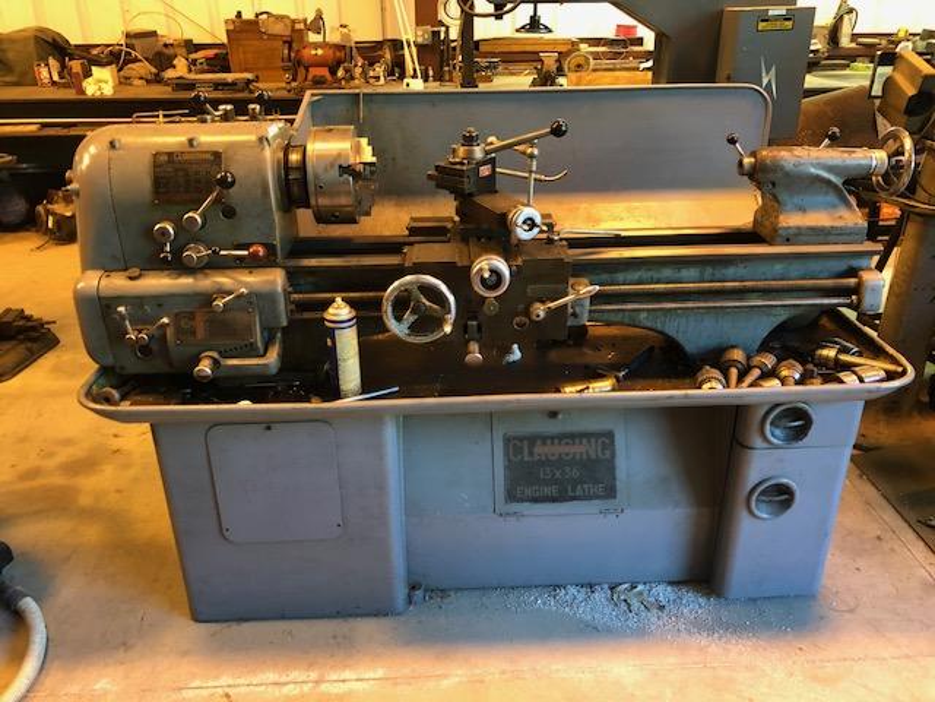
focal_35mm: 28
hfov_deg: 63.4
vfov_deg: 49.7
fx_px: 756
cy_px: 351
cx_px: 468
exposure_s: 1/15
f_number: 1.8
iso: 80
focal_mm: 4
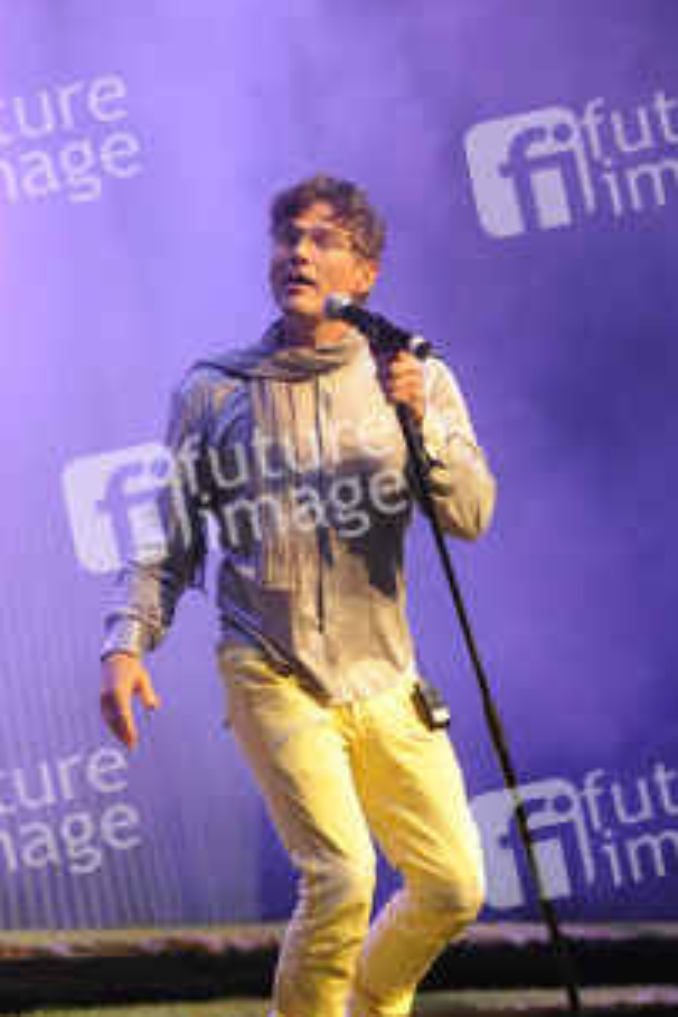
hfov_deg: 9.0
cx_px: 332
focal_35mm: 153
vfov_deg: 13.4
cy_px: 661
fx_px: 4322
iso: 4000
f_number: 5.6
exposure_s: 1/125
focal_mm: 116
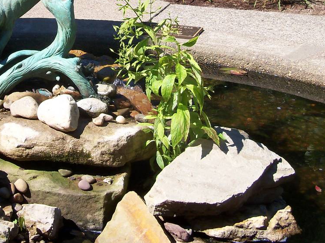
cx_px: 80
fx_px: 845
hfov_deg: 21.6
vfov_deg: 16.1
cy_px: 0
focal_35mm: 90
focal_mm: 7.5
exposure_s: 1/640
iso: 100
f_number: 3.7
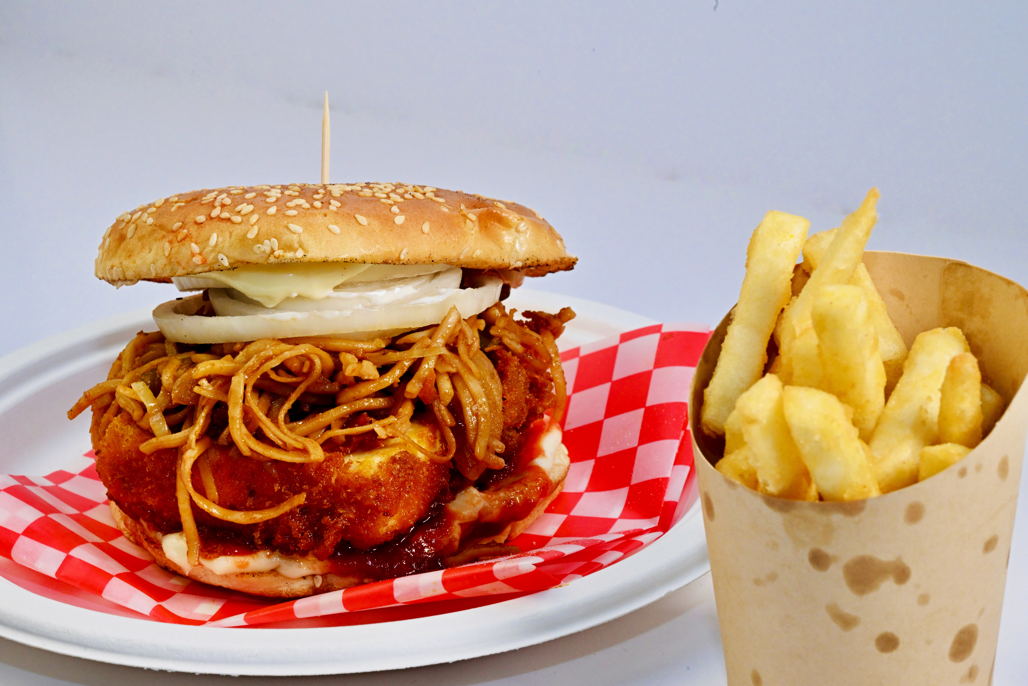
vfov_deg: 11.4
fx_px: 3426
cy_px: 343
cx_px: 514
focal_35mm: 120
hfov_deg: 17.1
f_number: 22
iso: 2200
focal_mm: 120
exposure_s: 1/125
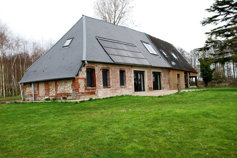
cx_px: 118
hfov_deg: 53.1
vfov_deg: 37.0
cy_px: 79
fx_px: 237
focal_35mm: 36
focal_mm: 24
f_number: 10
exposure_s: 1/400
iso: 640
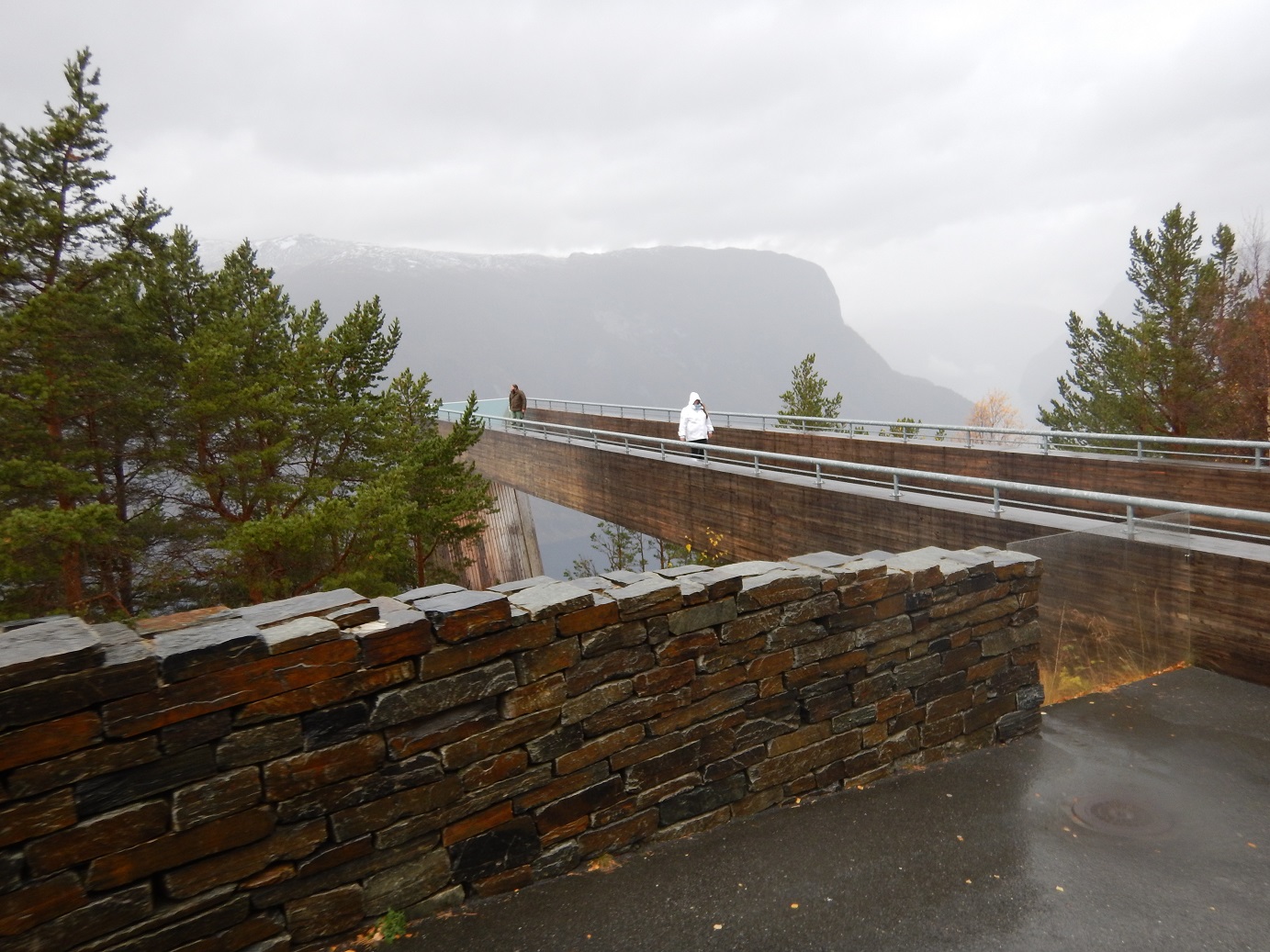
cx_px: 635
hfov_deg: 67.3
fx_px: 954
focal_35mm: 26
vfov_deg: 53.1
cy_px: 476
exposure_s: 1/30
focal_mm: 4.7
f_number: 2.8
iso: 125
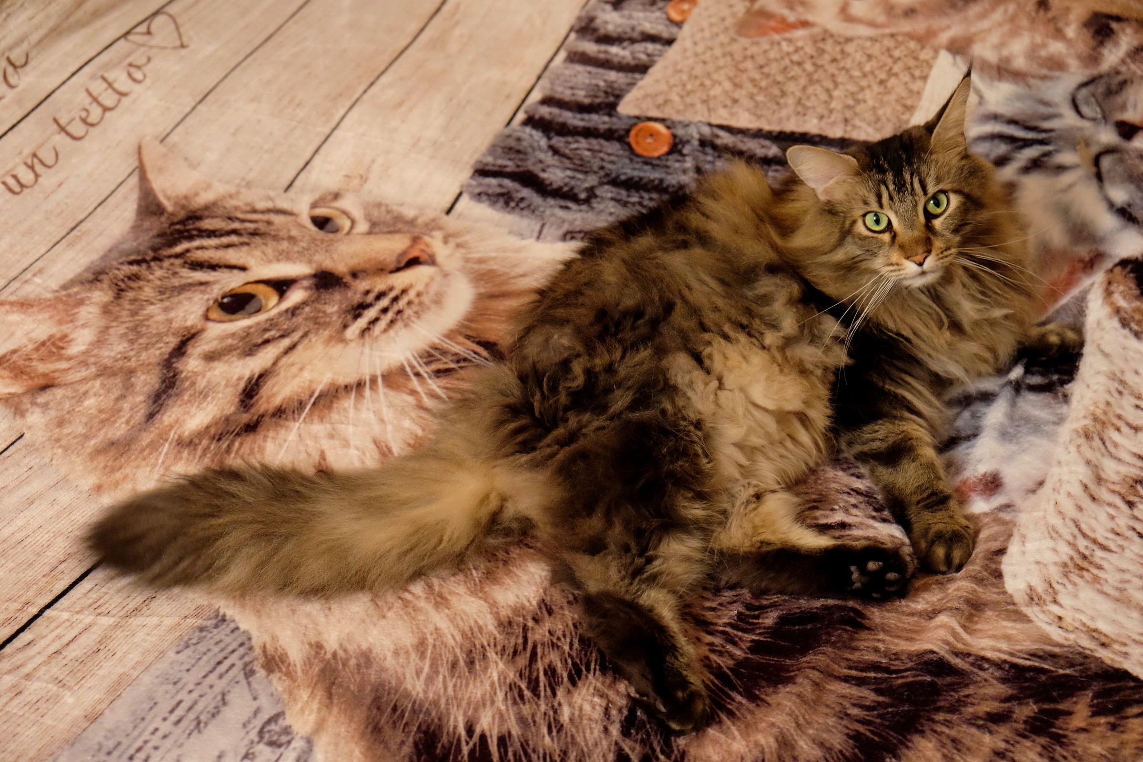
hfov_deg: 38.9
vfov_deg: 26.5
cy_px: 381
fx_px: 1619
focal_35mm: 51
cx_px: 572
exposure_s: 1/28
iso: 3200
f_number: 3.6
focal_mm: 34.3
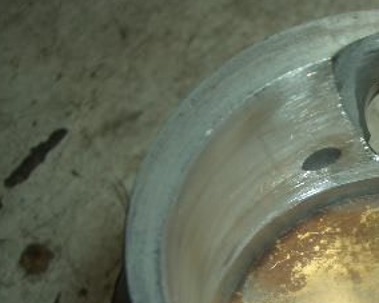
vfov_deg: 19.9
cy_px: 184
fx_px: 863
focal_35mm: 77
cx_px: 414
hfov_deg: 23.3
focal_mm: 5.8
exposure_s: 1/60
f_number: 4.3
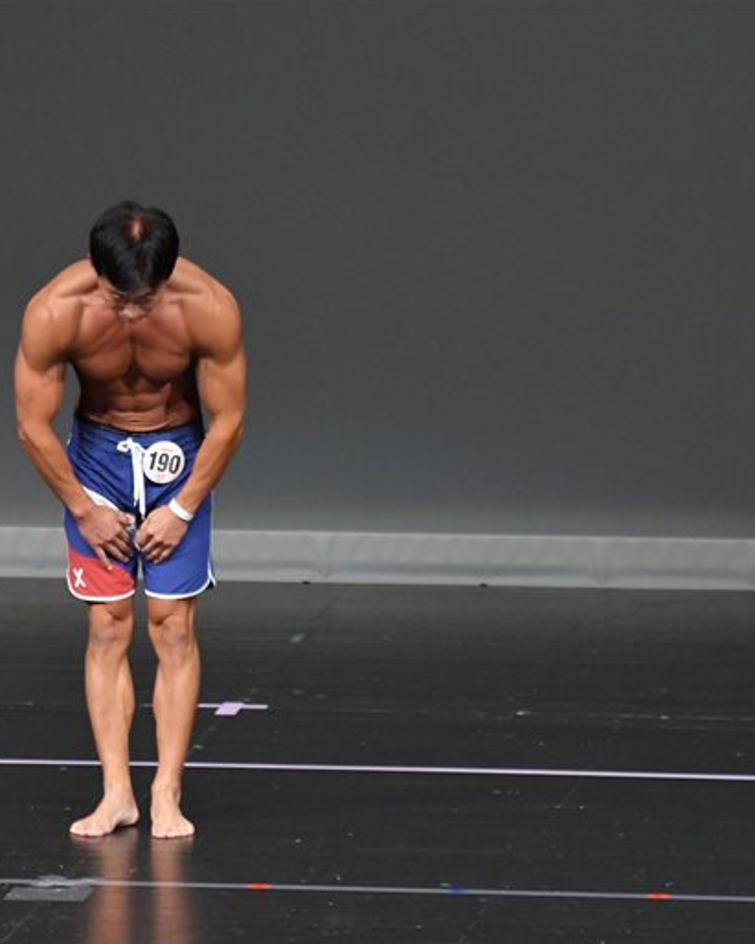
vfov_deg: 4.0
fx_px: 13635
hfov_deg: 3.2
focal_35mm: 488
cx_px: 229
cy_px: 472
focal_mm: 230
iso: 4000
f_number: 5.6
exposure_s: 1/400
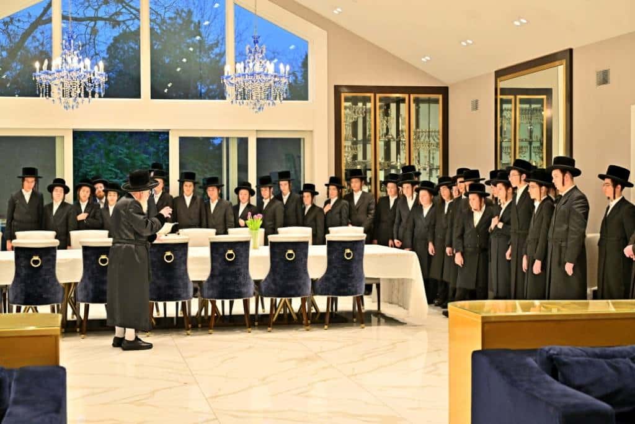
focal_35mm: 53
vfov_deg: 25.5
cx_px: 318
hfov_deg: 37.5
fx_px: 935
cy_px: 212
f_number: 4
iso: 1000
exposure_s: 1/160
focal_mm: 53
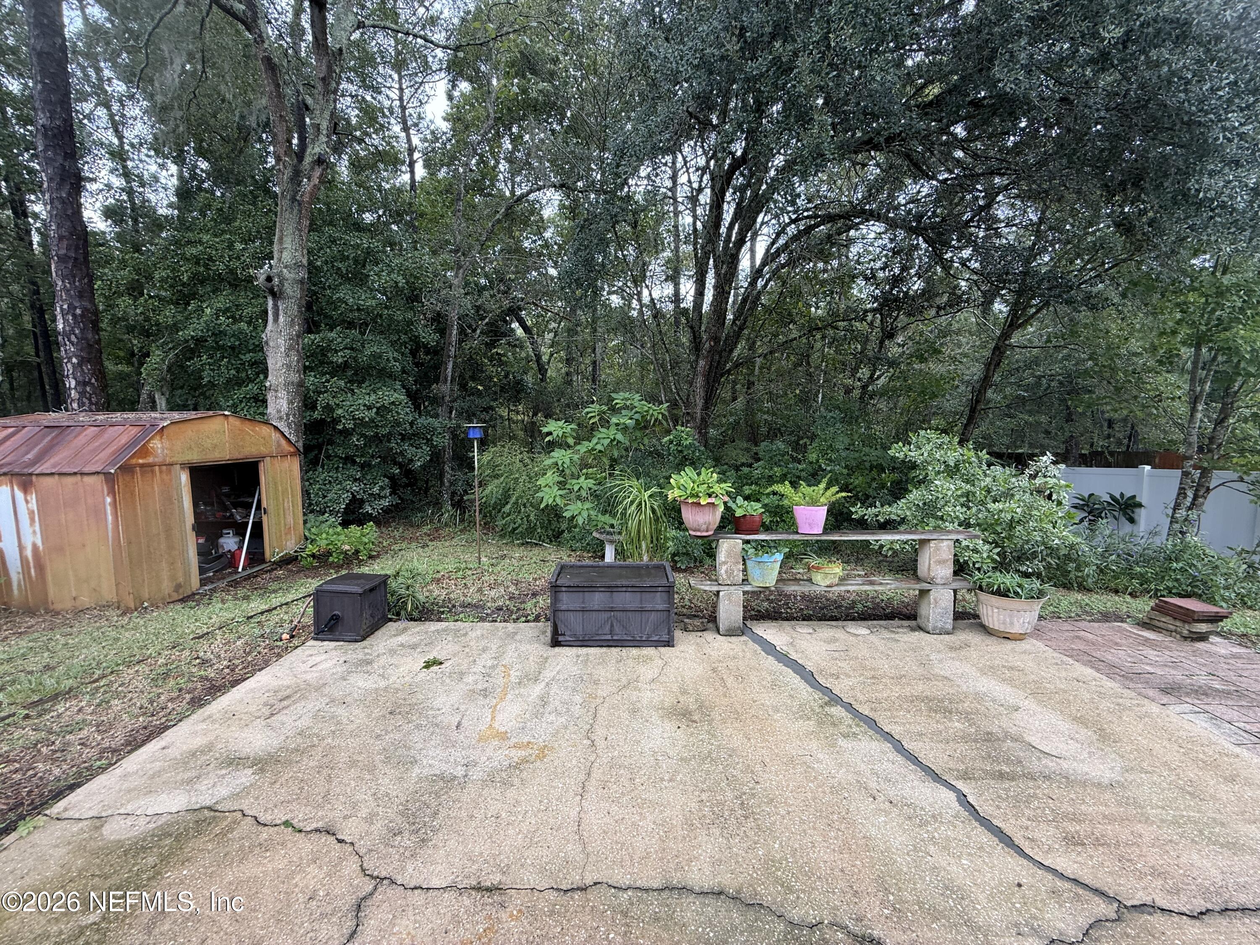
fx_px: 510
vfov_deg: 85.7
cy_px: 472
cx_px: 630
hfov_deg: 102.1
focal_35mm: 14
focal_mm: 2.22
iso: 50
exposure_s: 1/99
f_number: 2.2
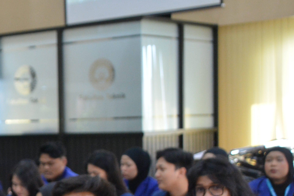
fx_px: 867
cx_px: -19
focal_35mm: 106
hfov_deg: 18.6
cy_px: 190
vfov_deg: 12.8
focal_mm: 31
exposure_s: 1/30
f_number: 4.2
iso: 1800
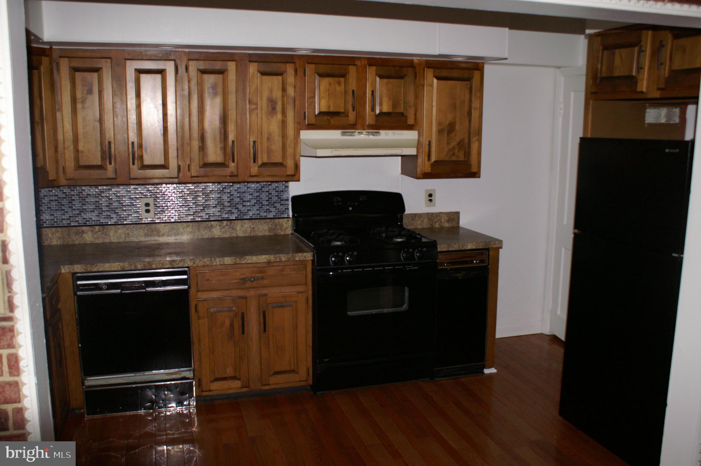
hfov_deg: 62.0
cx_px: 350
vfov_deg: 43.5
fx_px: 584
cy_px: 233
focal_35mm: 30
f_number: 4
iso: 400
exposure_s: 1/60
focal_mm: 20
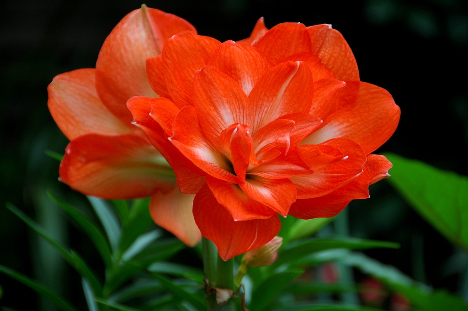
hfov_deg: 6.9
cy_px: 156
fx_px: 3897
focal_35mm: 300
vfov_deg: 4.6
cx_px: 234
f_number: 5.6
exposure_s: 1/320
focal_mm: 200
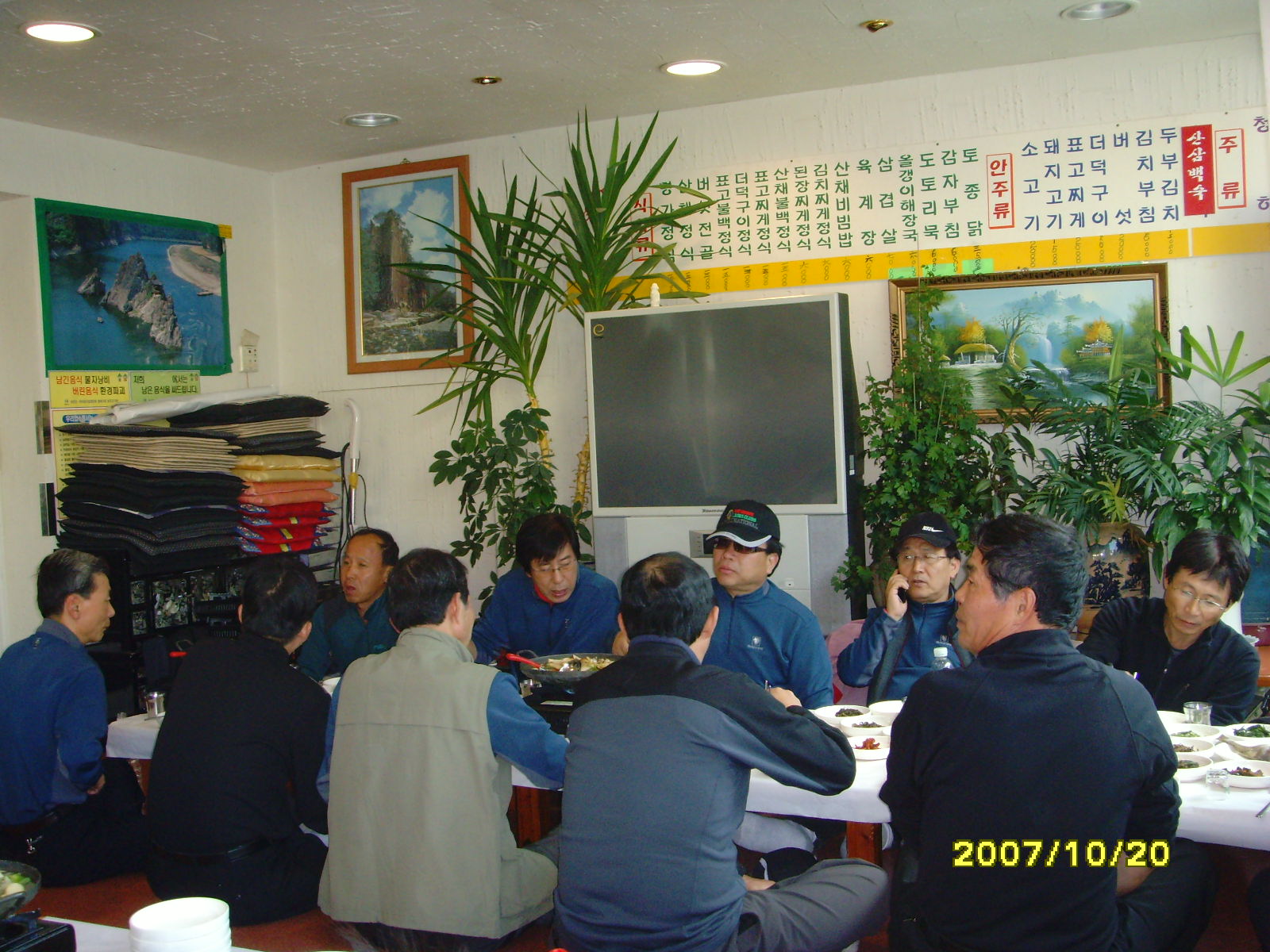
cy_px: 476
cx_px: 635
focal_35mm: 39
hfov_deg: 47.9
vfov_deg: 36.8
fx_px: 1431
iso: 200
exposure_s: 1/45
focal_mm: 6.6
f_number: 3.5
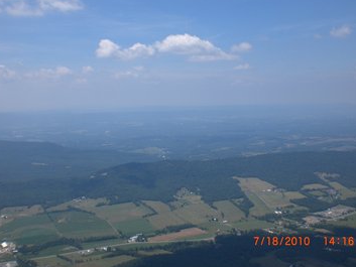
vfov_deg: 33.6
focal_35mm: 43
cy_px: 121
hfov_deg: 43.8
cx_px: 176
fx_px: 442
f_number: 4.4
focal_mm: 6.3
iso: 50
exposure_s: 1/640
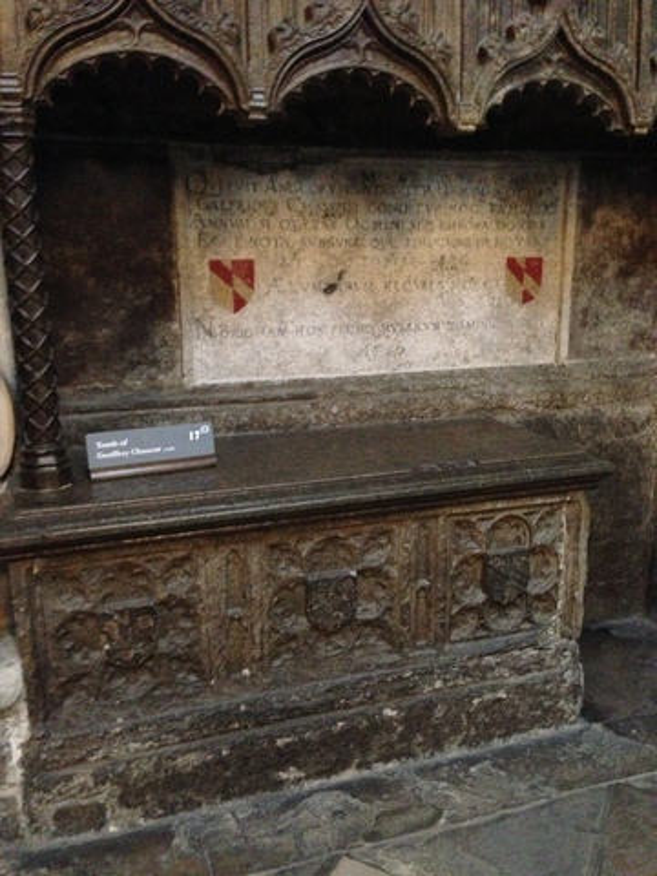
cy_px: 438
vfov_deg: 55.4
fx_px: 835
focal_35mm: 33
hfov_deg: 42.9
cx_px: 328
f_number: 2.4
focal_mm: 4.13
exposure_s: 1/15
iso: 800
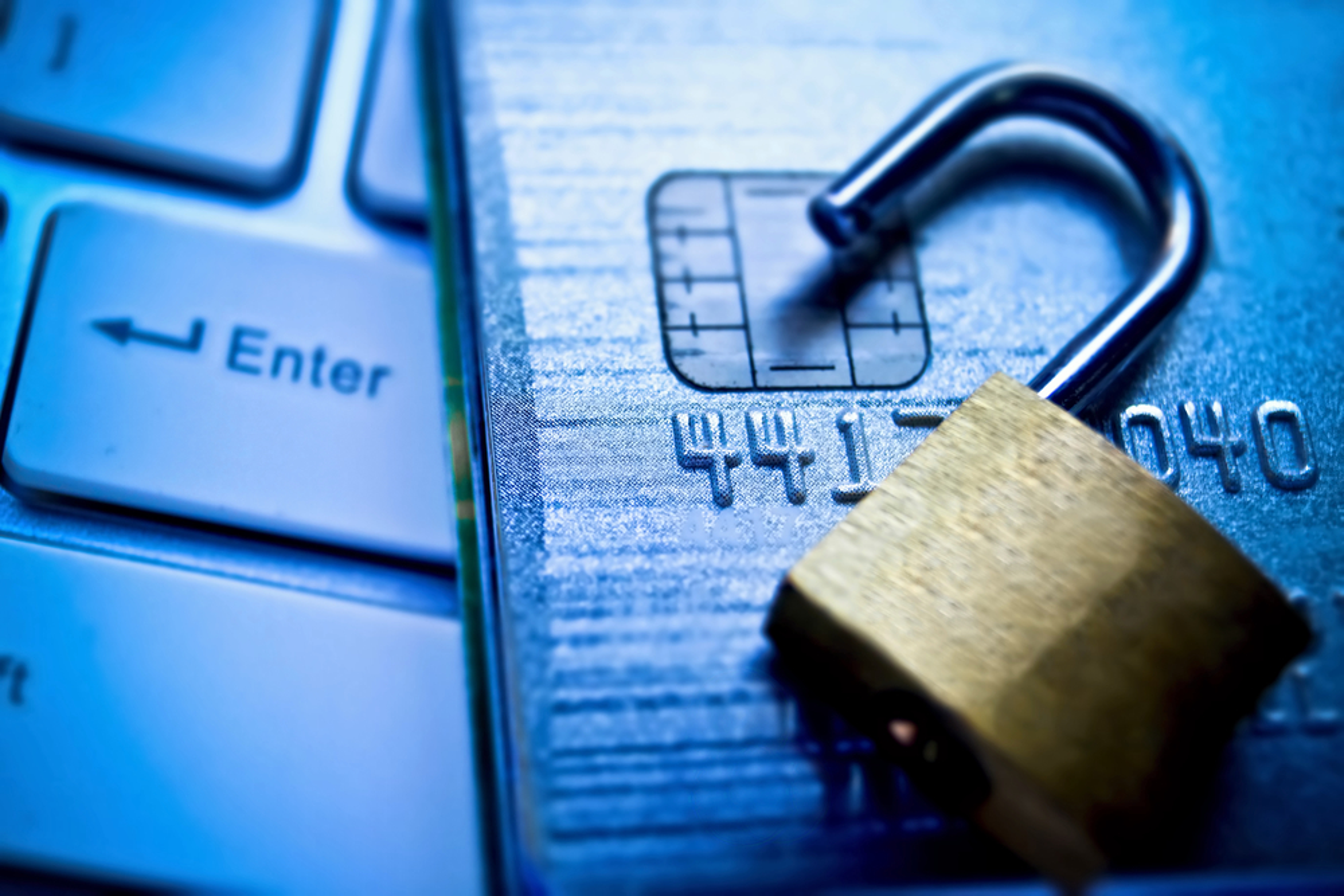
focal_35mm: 82
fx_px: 3080
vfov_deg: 16.6
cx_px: 672
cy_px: 448
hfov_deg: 24.6
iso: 200
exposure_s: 1/10
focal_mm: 55
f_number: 7.1
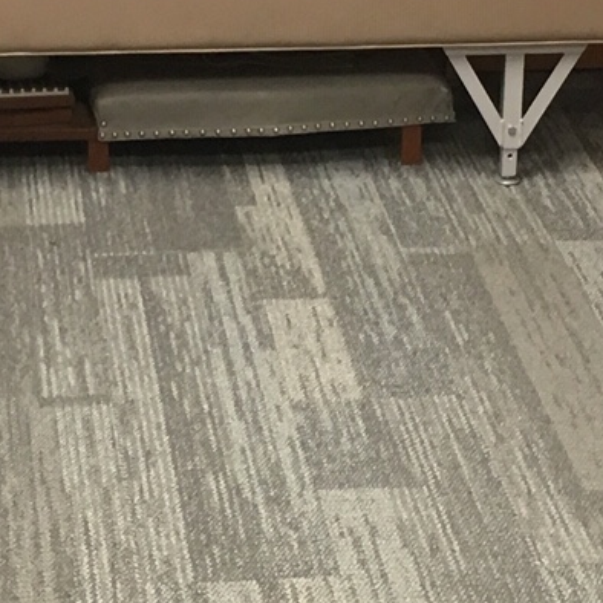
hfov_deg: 13.3
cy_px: 130
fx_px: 2582
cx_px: 233
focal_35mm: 131
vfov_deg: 13.3
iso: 100
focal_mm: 4.15
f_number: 2.2
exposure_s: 1/30
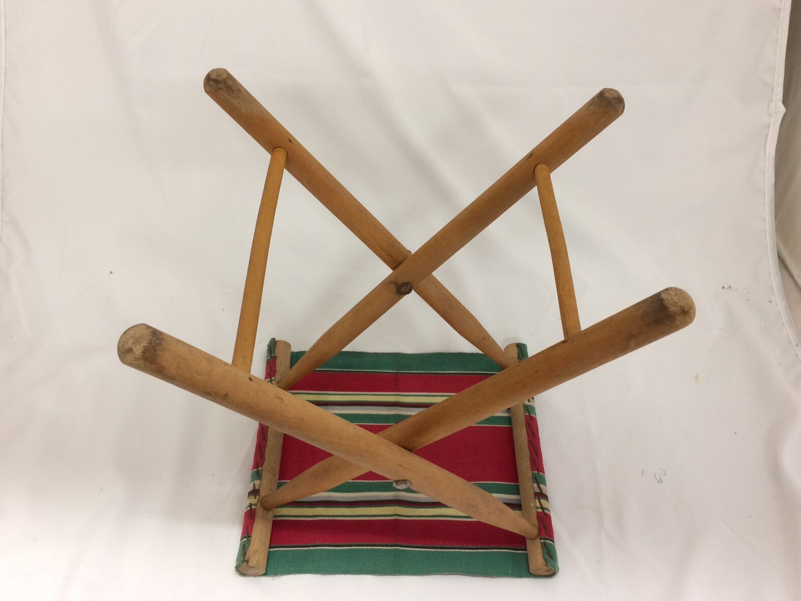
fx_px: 694
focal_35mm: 30
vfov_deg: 46.8
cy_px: 298
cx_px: 390
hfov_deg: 60.0
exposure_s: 1/33
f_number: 2.2
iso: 100
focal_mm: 4.15
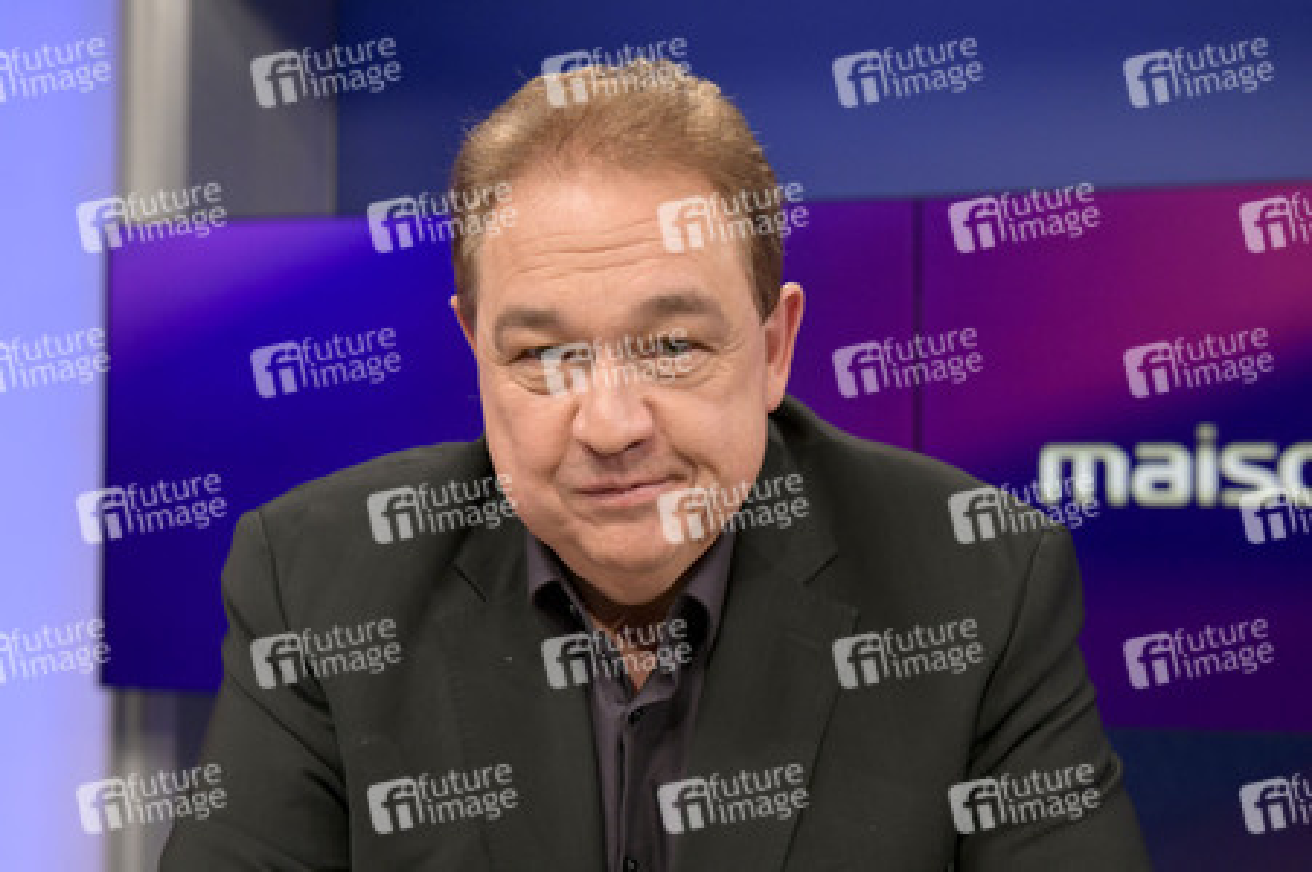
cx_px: 656
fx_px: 2003
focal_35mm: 55
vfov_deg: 24.6
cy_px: 436
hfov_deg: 36.3
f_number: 5.6
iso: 1600
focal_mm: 55
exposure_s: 1/200
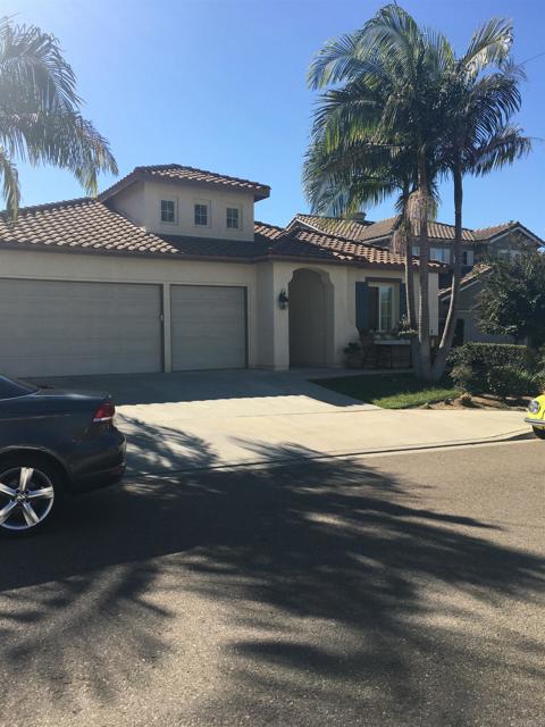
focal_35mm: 29
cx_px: 272
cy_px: 364
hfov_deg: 48.2
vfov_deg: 61.7
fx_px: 609
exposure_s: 1/1399
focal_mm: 4.15
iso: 25
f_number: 2.2
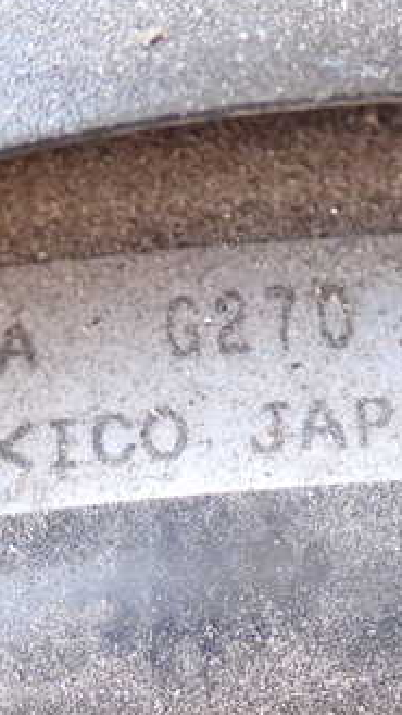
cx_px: 230
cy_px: 359
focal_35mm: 133
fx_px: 2521
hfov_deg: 9.1
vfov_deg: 16.1
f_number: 3.8
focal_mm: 11.88
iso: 640
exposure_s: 1/60
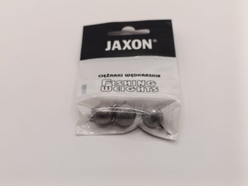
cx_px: 124
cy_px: 93
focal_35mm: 46
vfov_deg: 31.6
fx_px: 330
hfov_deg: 41.2
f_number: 1.6
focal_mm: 6.14
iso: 200
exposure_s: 1/99.9
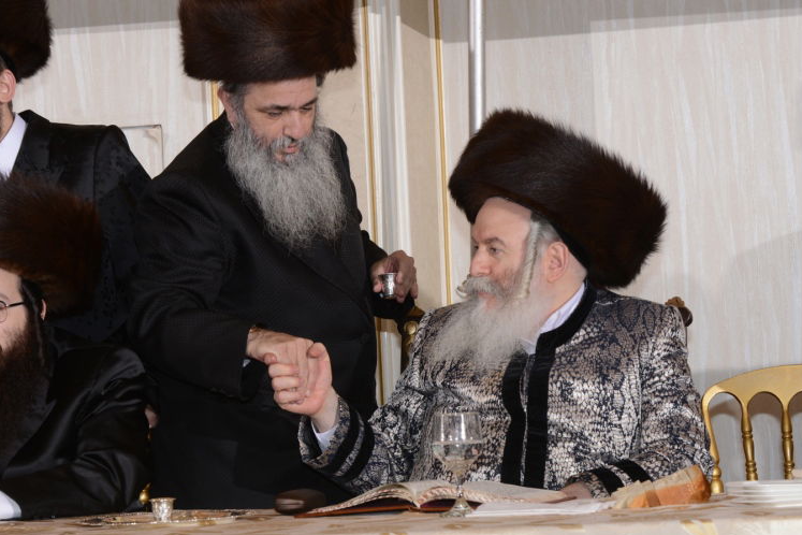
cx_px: 324
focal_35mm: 144
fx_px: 3208
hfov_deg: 14.2
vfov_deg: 9.5
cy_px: 247
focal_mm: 105
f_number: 11
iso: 400
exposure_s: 1/160
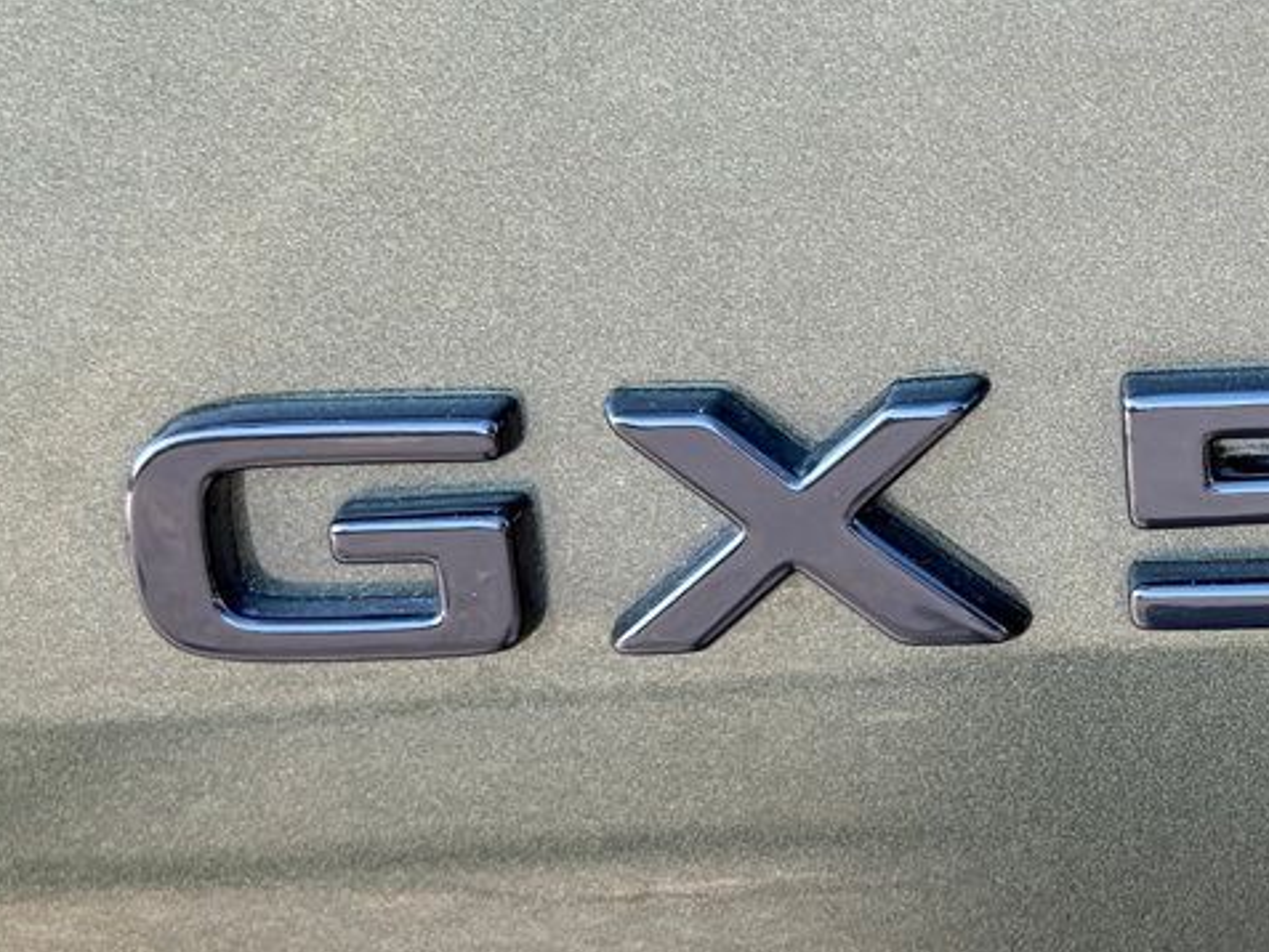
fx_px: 3777
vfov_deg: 14.4
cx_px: 1285
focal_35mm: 103
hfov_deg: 18.5
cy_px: 463
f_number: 1.78
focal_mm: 6.76
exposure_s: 1/278
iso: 100
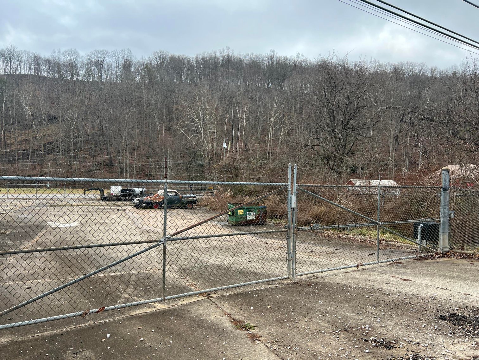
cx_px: 240
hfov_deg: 67.3
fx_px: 360
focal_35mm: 26
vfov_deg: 53.1
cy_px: 180
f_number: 1.5
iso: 50
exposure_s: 1/334
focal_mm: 5.7
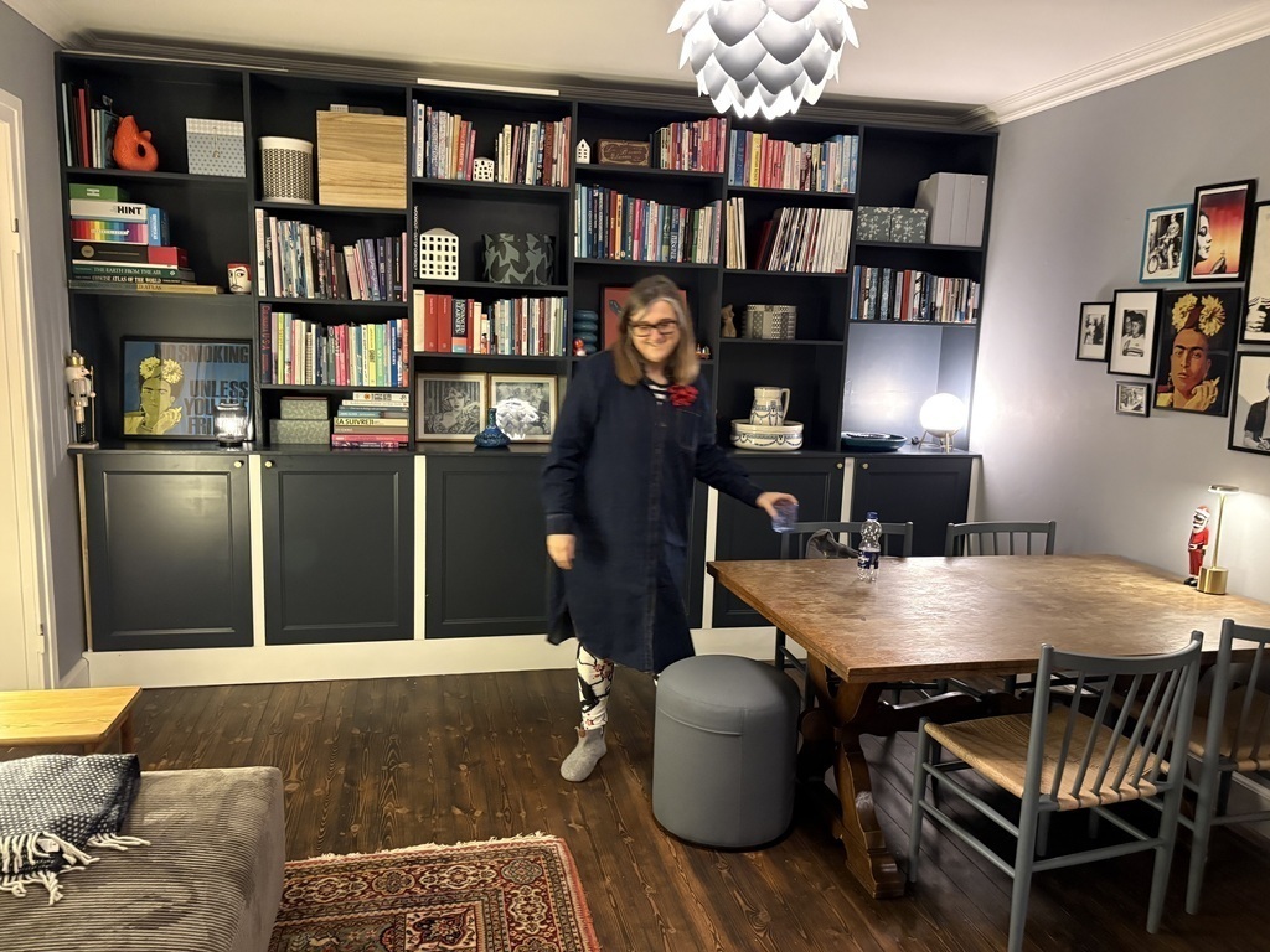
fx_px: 954
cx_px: 635
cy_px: 476
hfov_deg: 67.3
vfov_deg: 53.1
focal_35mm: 26
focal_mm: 5.96
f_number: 1.6
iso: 500
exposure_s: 1/25
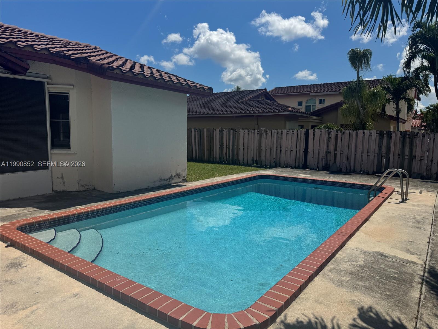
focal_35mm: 24
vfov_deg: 56.8
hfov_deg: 71.6
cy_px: 164
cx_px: 219
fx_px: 304
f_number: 1.78
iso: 80
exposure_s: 1/9009
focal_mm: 6.76
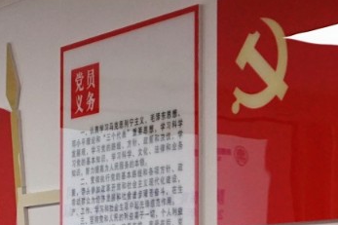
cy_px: 267
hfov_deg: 13.0
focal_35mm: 152
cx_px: -113
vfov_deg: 8.9
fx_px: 1426
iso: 1600
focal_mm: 33
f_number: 4
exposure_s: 1/160
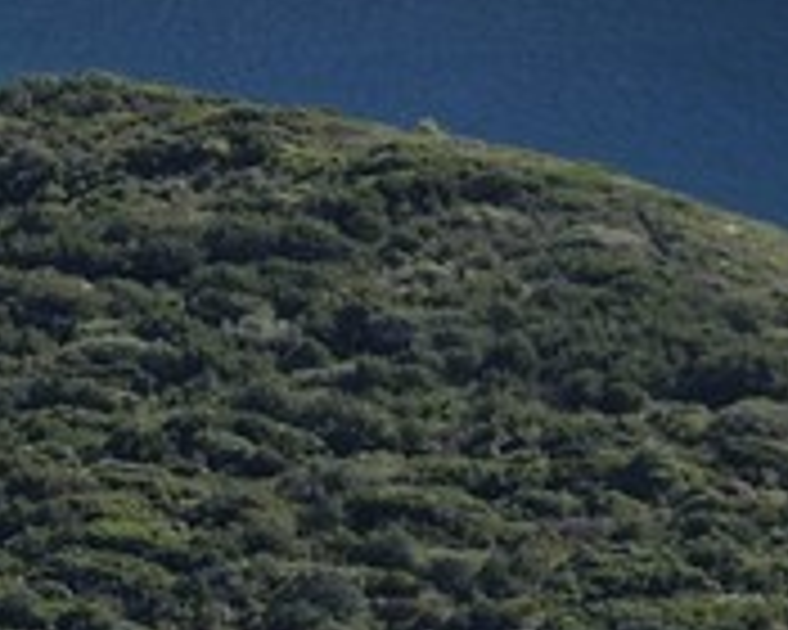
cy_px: -630
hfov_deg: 3.1
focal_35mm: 599
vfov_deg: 2.6
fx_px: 13970
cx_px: -2396
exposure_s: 1/640
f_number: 9
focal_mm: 70
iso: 320
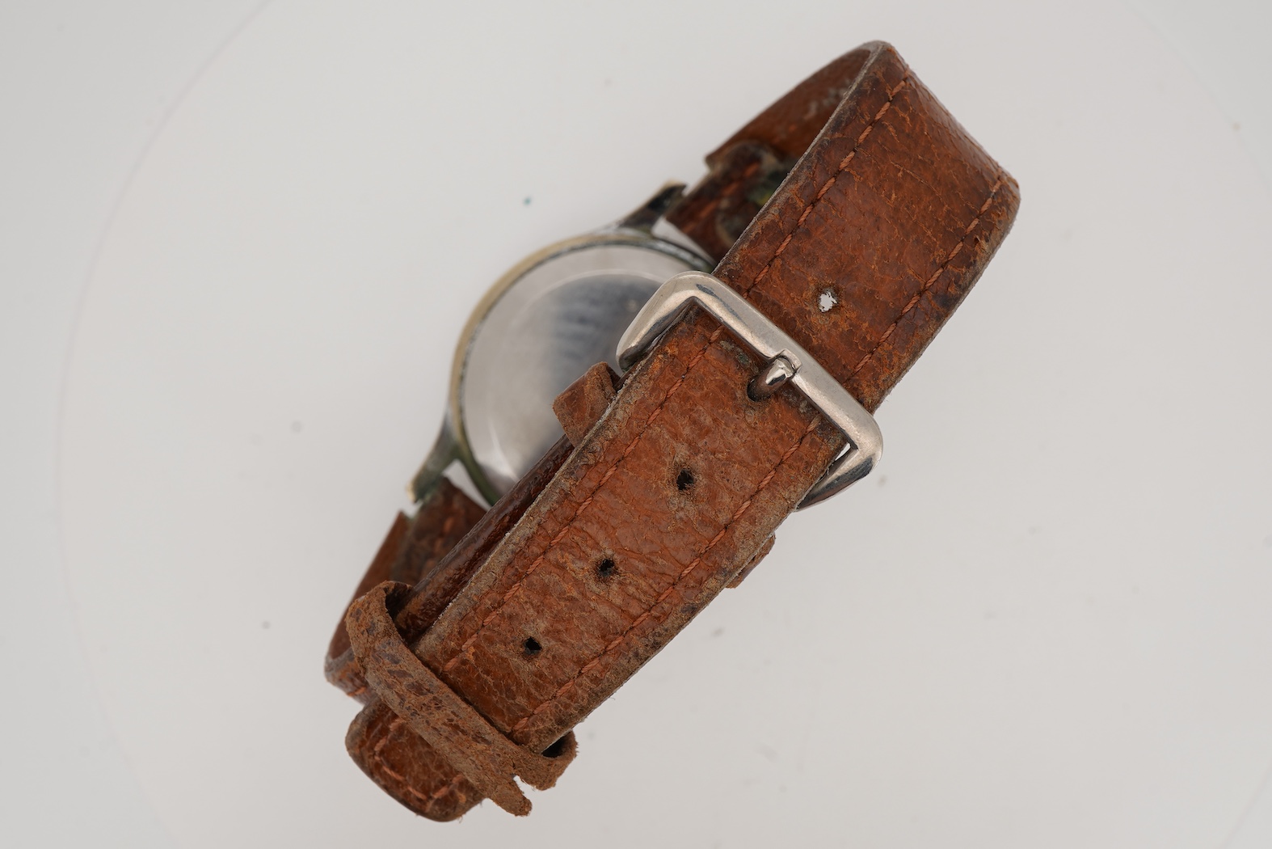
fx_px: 1590
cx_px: 636
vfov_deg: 29.9
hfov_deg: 43.6
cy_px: 424
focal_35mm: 45
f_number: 22
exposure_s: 1/160
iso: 160
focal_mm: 30
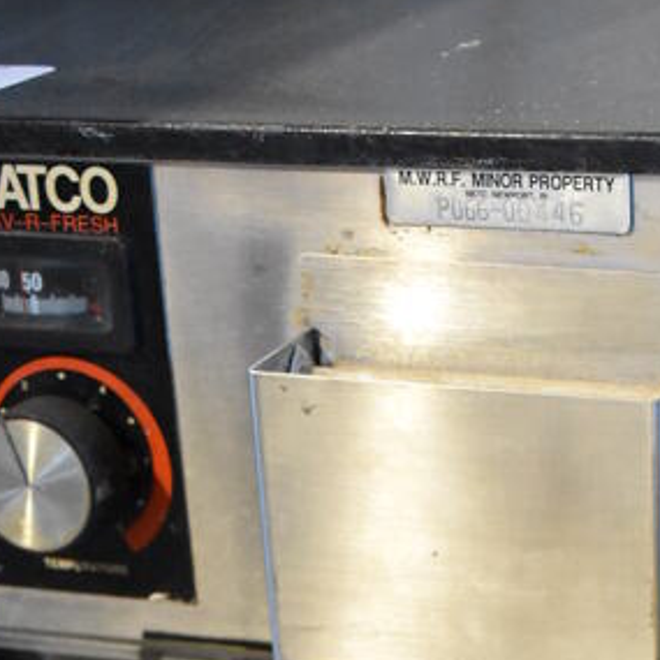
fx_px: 2553
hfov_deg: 14.7
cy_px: 1029
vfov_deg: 13.7
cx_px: 489
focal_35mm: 118
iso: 6400
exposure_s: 1/125
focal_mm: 29
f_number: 4.2
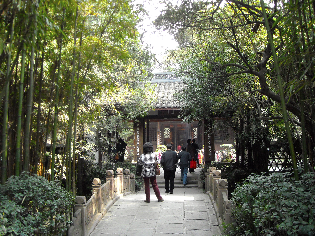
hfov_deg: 52.6
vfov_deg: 40.7
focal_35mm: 35
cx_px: 158
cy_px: 118
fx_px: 318
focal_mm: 5.7
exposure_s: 1/176
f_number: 2.8
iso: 322
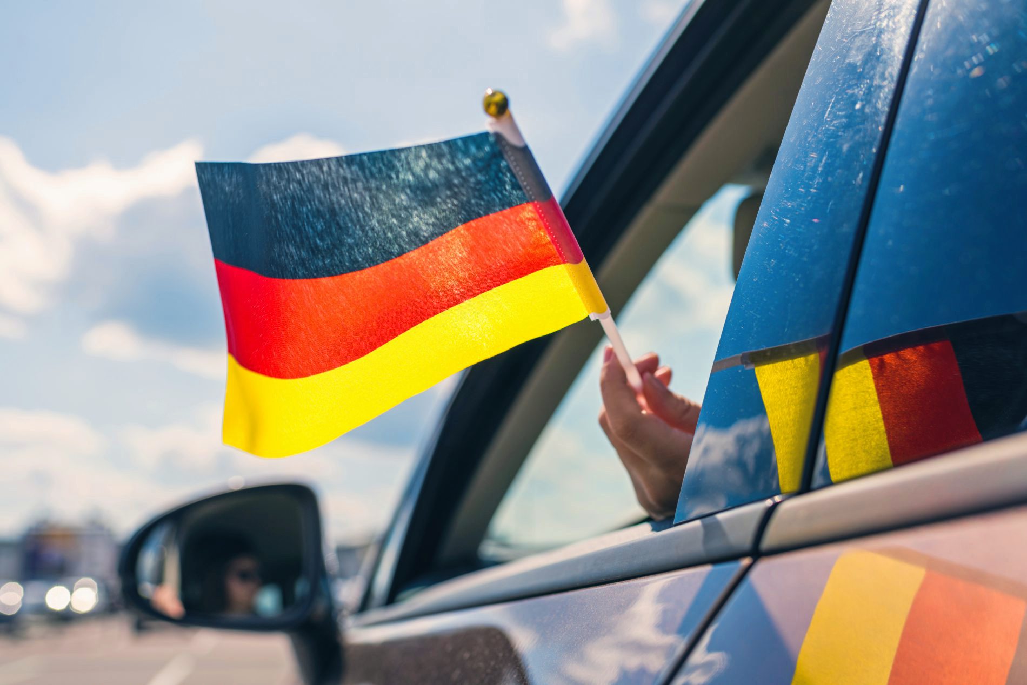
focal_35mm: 35
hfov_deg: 54.4
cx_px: 514
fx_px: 999
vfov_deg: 37.9
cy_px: 342
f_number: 4
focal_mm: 35
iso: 50
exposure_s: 1/1250
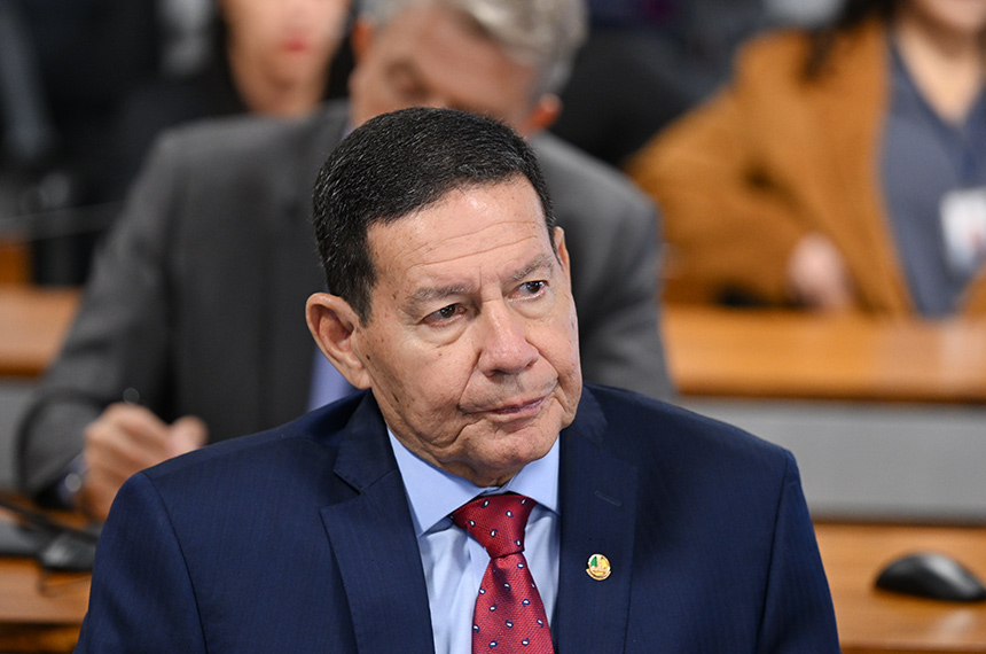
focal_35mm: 210
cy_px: 327
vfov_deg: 6.5
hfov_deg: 9.8
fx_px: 5741
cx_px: 493
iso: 1250
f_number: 2.8
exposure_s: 1/100
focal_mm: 140
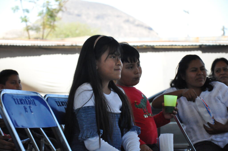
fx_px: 806
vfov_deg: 10.7
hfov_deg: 16.1
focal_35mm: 128
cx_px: 114
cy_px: 76
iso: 3200
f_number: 6.3
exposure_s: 1/2500
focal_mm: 85
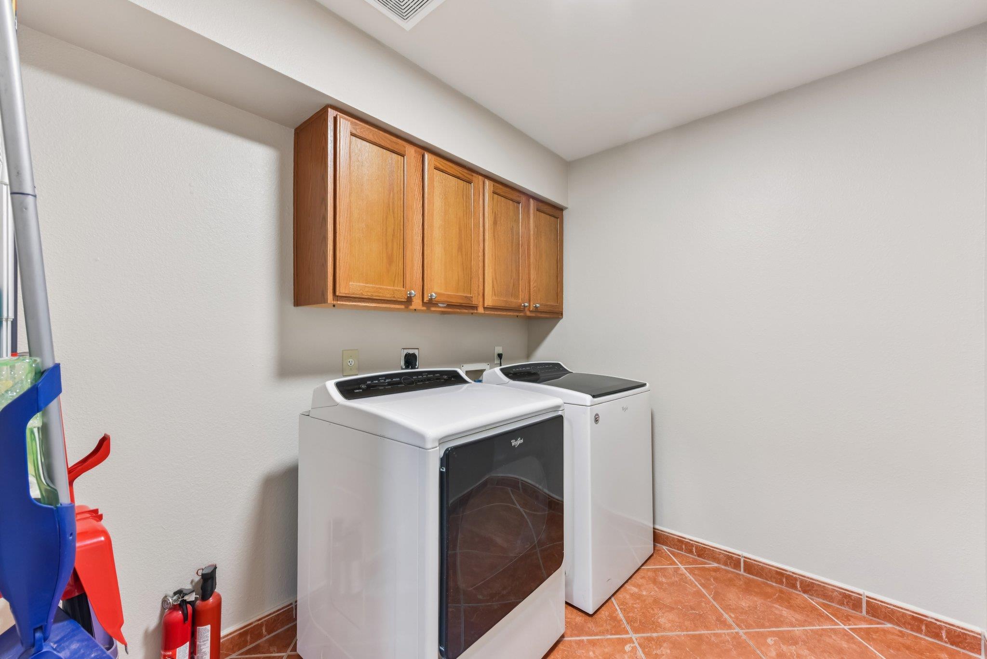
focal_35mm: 14
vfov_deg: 81.2
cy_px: 330
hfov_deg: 104.2
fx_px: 384
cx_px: 494
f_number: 8
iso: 400
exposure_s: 1/8
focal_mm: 14
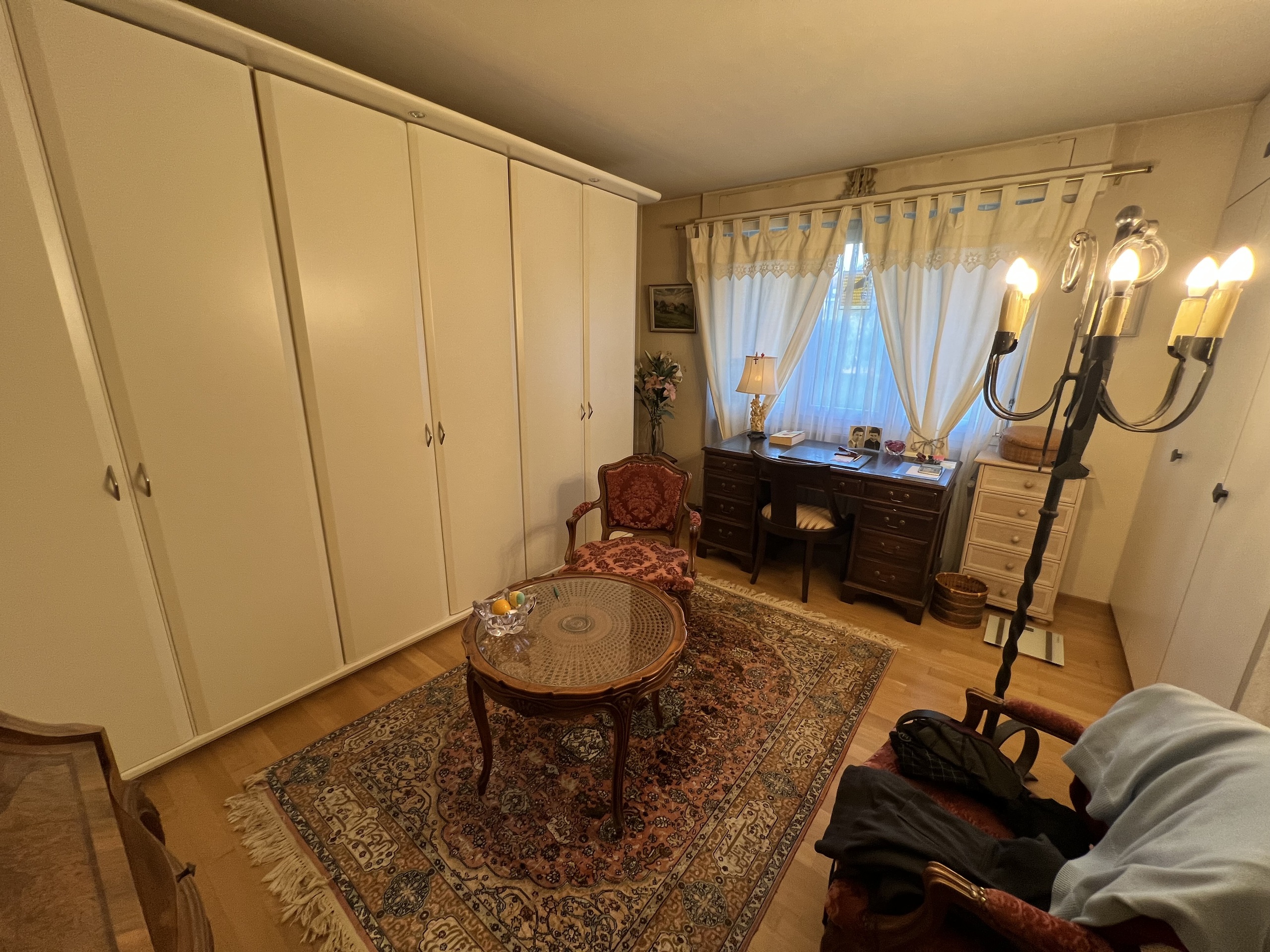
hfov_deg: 106.2
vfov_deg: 89.9
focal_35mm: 13
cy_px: 476
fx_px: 477
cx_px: 635
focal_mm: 1.57
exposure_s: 1/50
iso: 160
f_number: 1.8
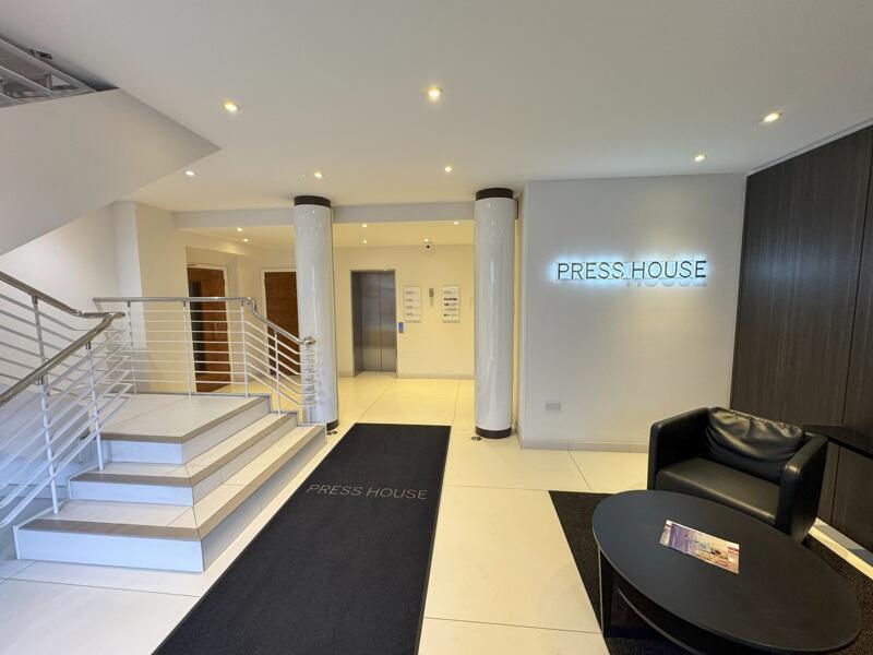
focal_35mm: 14
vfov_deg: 85.7
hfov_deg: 102.1
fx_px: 353
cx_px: 436
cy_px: 328
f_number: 2.2
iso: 160
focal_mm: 2.22
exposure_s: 1/100
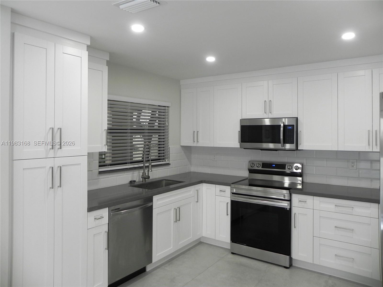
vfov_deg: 53.1
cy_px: 144
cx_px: 192
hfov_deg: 67.3
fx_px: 288
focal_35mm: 26
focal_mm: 4.6
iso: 160
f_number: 2.8
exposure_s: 1/58.1
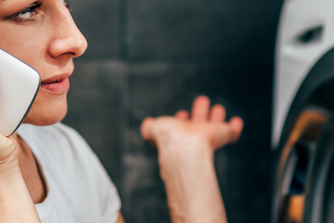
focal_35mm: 117
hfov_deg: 17.5
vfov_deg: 11.7
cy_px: 121
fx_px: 1086
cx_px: 140
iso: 100
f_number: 1.6
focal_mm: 35
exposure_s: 1/250
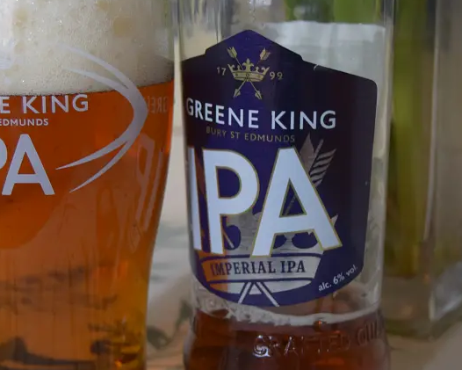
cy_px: 192
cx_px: 157
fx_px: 1312
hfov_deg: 19.9
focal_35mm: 96
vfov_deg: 16.0
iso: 720
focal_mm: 35
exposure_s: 1/60
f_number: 4.5
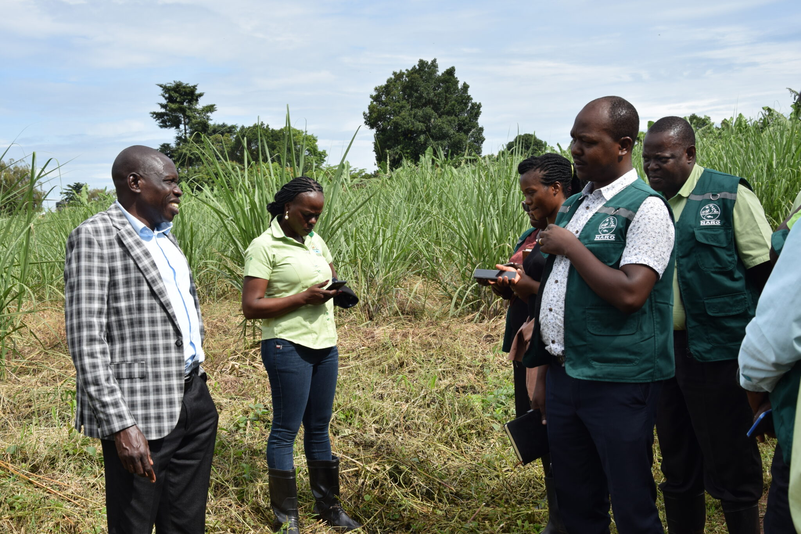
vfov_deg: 23.8
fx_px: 1268
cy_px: 267
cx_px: 400
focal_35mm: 57
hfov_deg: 35.1
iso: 200
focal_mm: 38
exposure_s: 1/320
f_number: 9
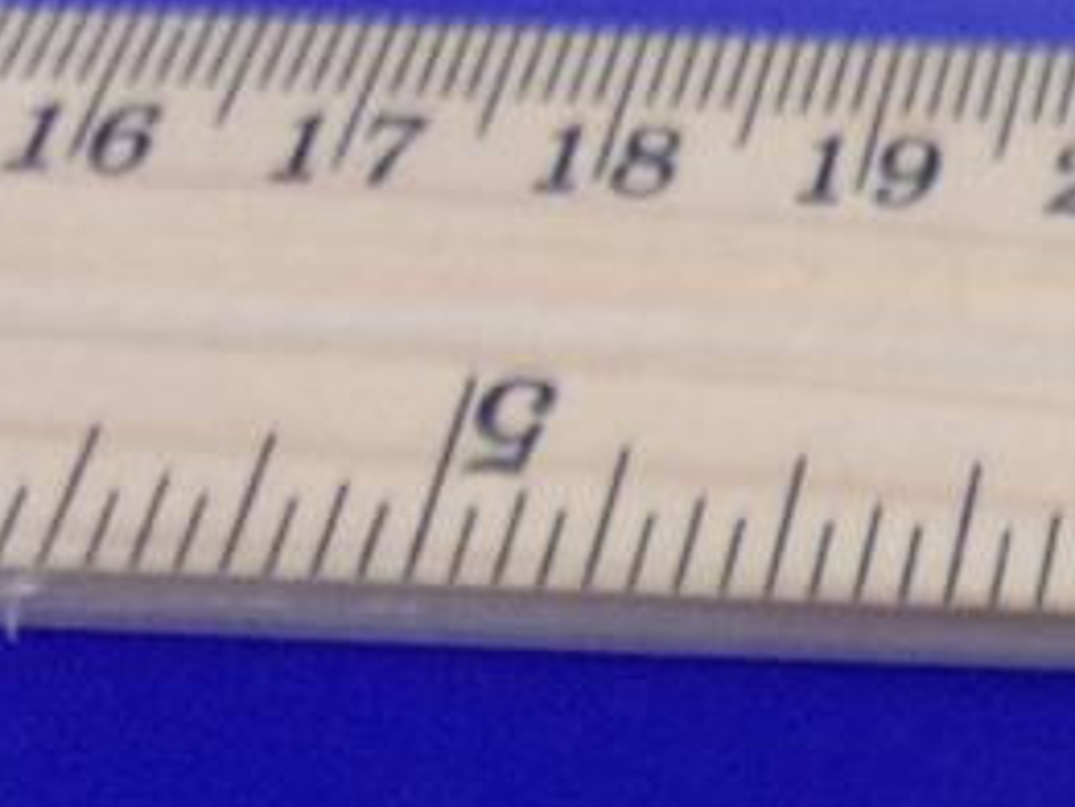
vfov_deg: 13.9
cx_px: 1866
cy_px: 618
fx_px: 3293
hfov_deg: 16.0
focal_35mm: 106
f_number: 3
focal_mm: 4.9
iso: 440
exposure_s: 1/17
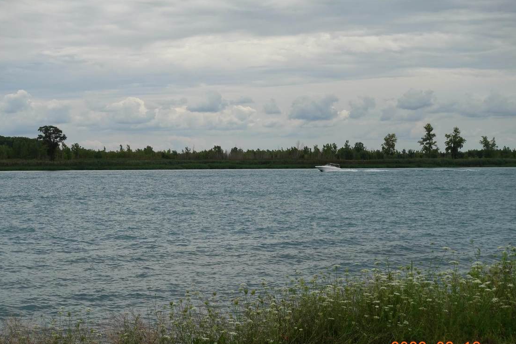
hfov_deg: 25.0
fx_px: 1161
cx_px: 221
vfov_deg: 16.8
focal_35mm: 81
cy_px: 190
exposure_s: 1/100
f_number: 5.6
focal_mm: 25.7
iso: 125
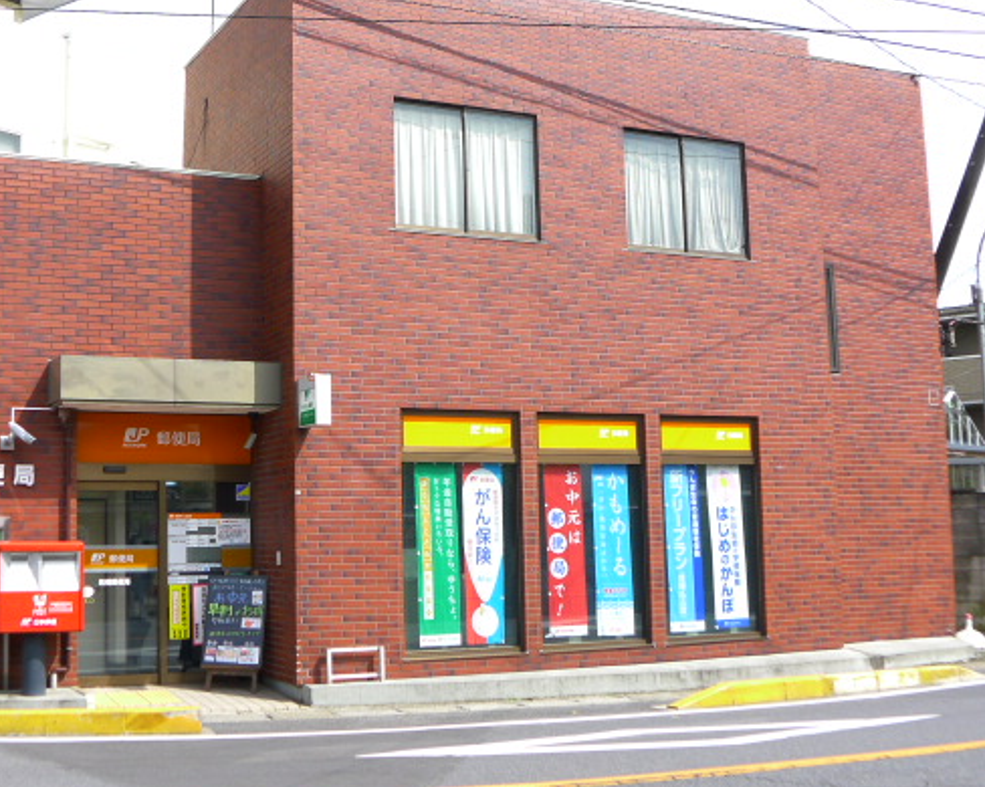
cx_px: 396
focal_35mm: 64
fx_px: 1865
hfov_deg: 29.5
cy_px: 381
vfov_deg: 23.8
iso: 100
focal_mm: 10.7
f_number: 3.2
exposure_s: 1/400
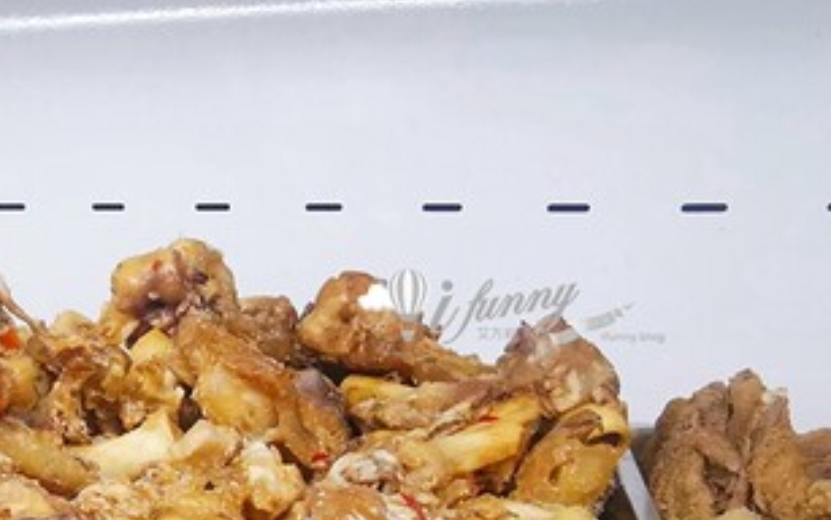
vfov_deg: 25.9
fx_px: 1065
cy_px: 532
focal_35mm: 47
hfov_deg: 40.4
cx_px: 133
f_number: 2.2
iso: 250
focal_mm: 2.35
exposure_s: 1/120
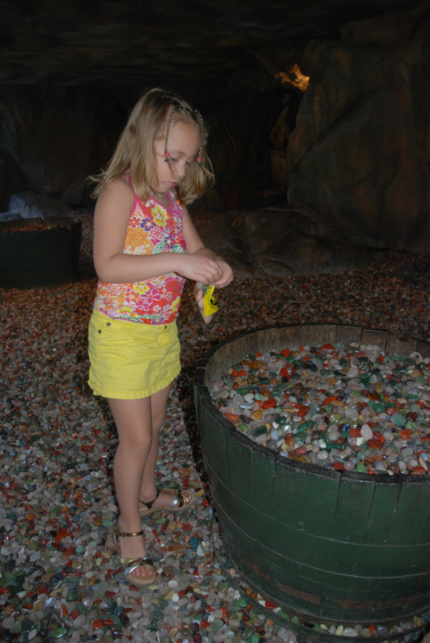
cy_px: 322
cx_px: 215
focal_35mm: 27
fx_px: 483
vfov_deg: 67.3
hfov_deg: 48.0
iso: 400
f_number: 4
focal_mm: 18
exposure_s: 1/60
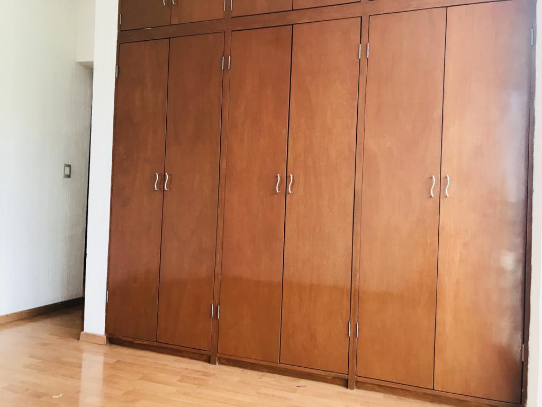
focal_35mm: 28
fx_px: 438
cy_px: 204
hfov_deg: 63.4
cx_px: 271
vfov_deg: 49.7
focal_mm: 3.99
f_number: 1.8
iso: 25
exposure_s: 1/40
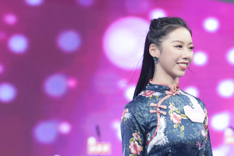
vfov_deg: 2.9
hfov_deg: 4.3
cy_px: 135
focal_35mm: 477
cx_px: 180
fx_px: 3101
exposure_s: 1/125
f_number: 5.6
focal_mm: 200
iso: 3200
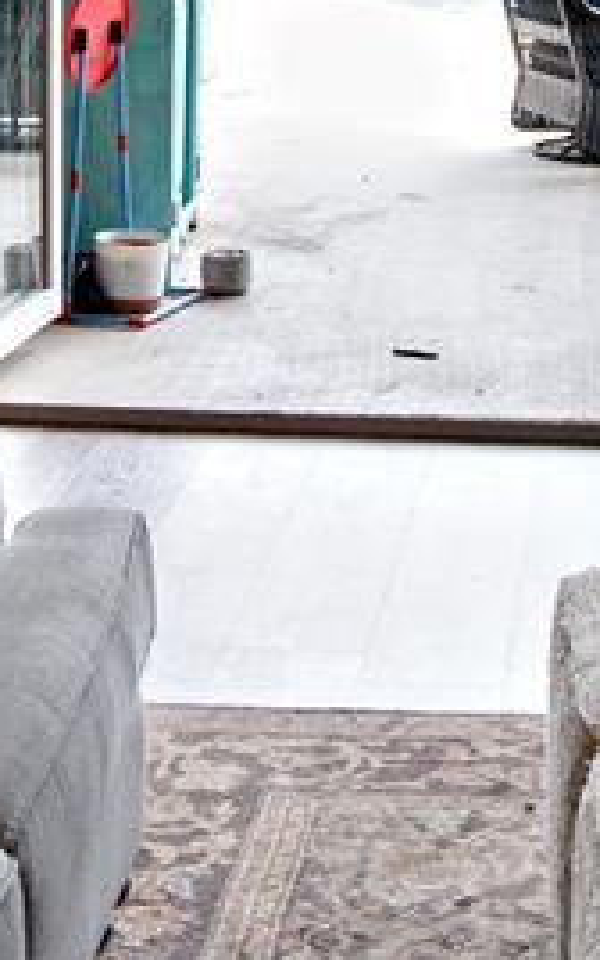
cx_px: 586
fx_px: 2434
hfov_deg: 13.9
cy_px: -218
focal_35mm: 93
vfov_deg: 20.7
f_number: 2.8
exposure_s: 1/1000
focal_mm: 16
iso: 1000
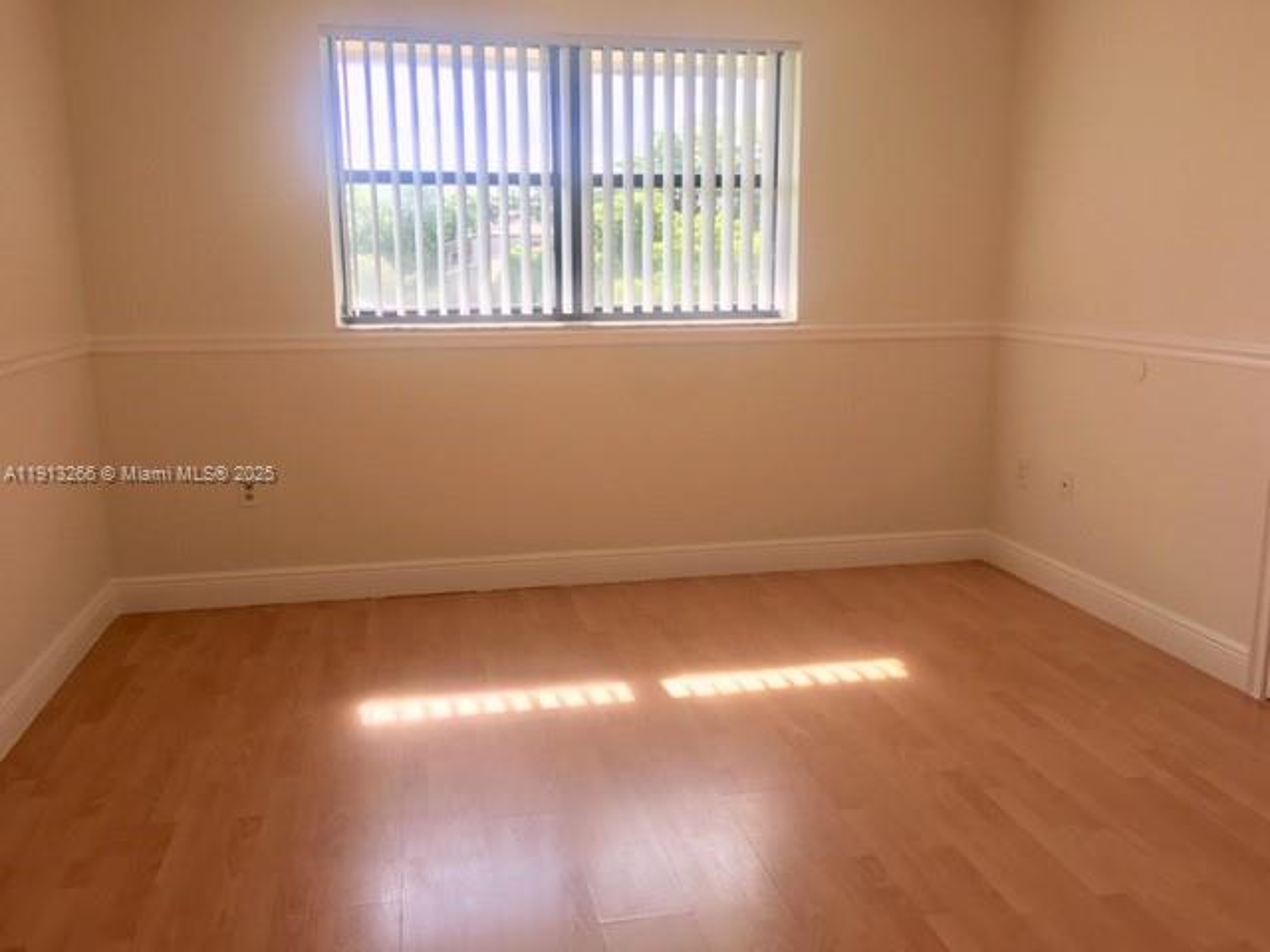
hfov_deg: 61.7
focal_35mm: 29
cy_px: 476
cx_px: 635
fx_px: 1064
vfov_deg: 48.2
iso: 25
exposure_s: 1/120
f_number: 2.2
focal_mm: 4.15
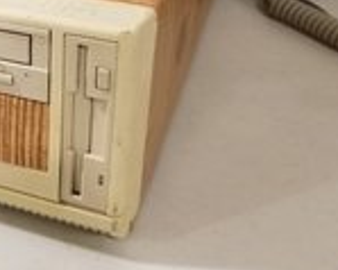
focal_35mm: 68
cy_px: 11
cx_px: -82
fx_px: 680
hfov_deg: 24.8
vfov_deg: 21.8
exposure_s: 1/30
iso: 200
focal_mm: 4.25
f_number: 1.7
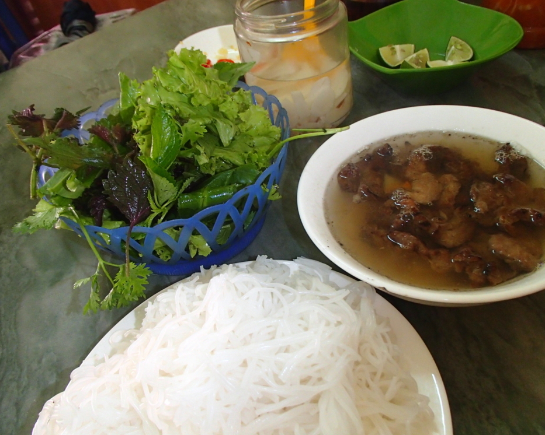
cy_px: 213
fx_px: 484
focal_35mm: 30
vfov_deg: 48.5
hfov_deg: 58.7
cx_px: 289
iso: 400
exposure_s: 1/30
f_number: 3.9
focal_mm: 5
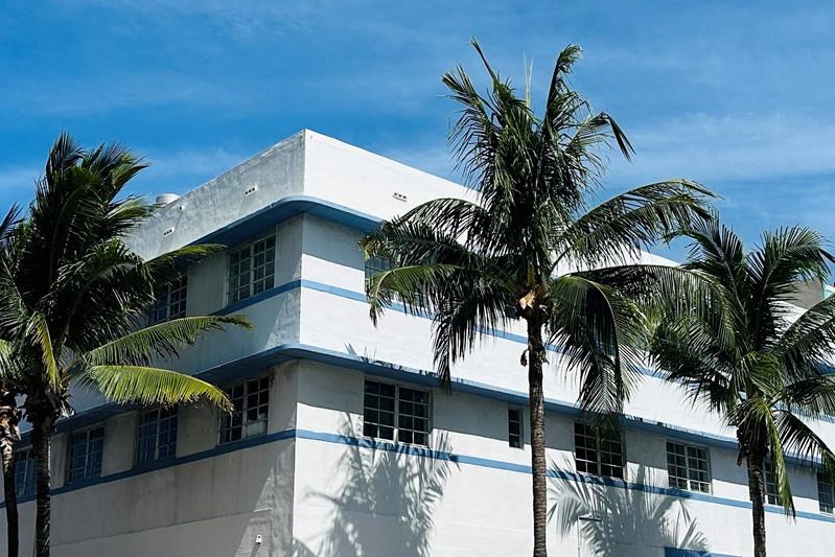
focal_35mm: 50
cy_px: 301
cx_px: 392
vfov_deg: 27.0
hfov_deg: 39.6
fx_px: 1160
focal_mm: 6.86
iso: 80
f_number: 1.78
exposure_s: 1/8929
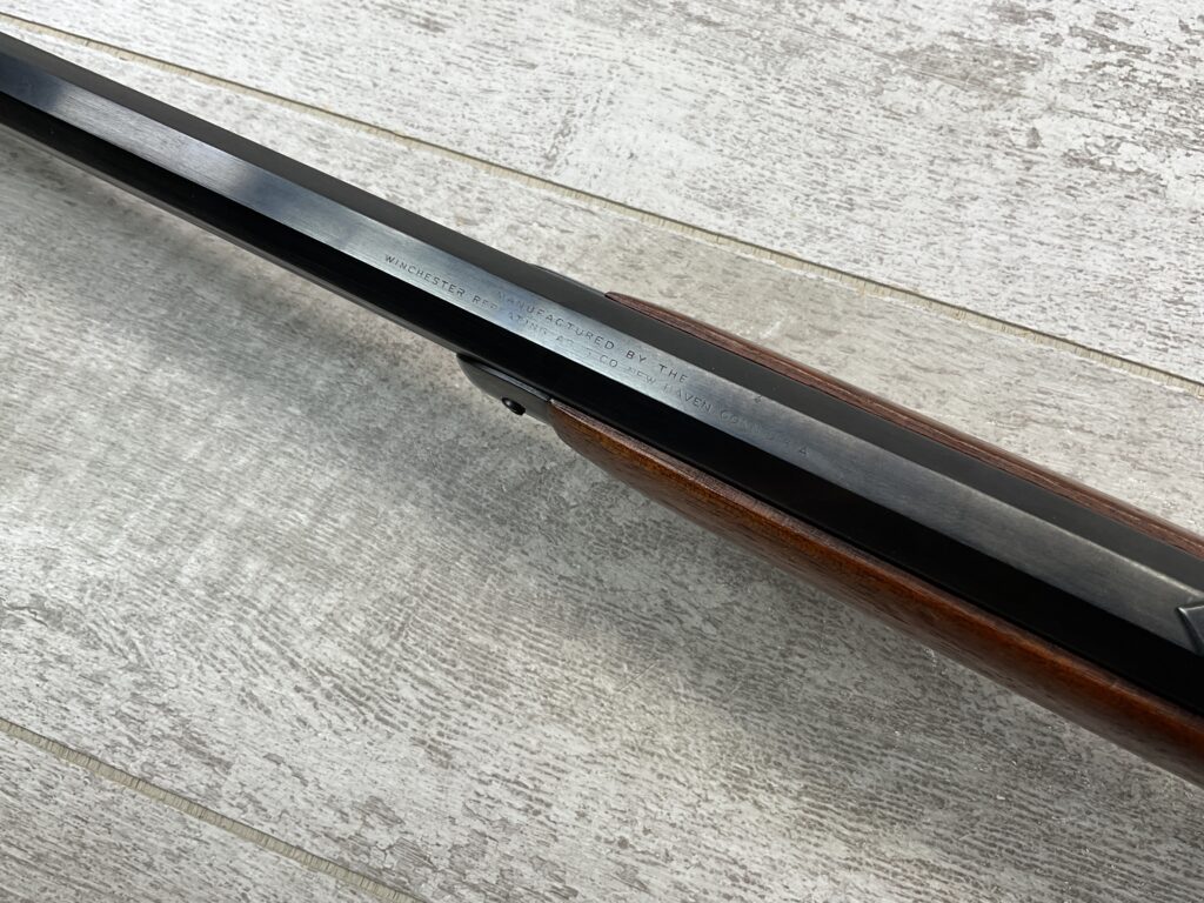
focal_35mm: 29
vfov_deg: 48.2
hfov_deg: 61.7
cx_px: 602
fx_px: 1009
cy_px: 452
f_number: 1.8
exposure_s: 1/120
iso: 20
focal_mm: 3
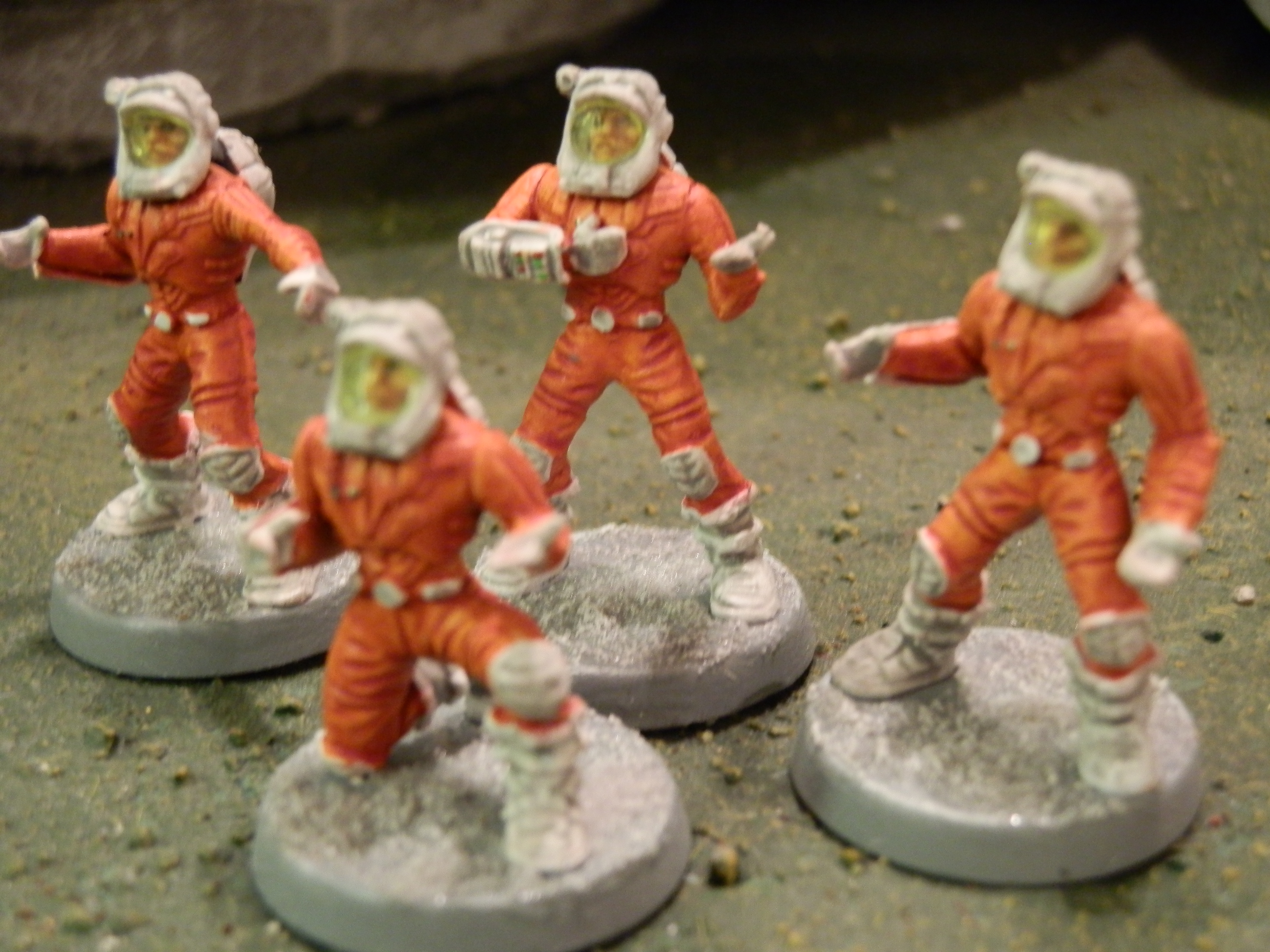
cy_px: 476
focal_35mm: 61
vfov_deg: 24.0
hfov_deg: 31.7
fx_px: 2238
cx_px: 635
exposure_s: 1/8
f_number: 3.7
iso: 320
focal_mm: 10.99
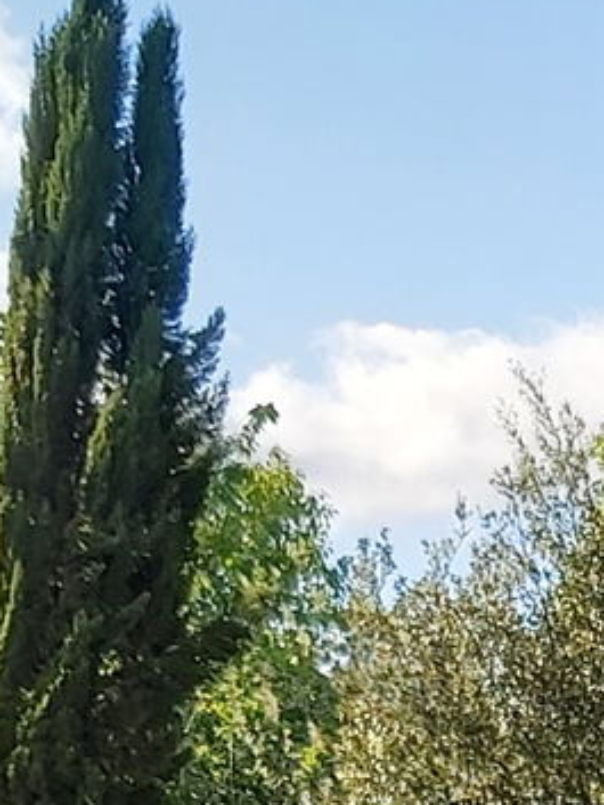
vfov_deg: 11.4
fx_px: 3650
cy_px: 1584
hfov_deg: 9.1
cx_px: 1014
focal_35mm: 157
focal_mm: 3.92
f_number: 1.7
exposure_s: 1/749
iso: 64
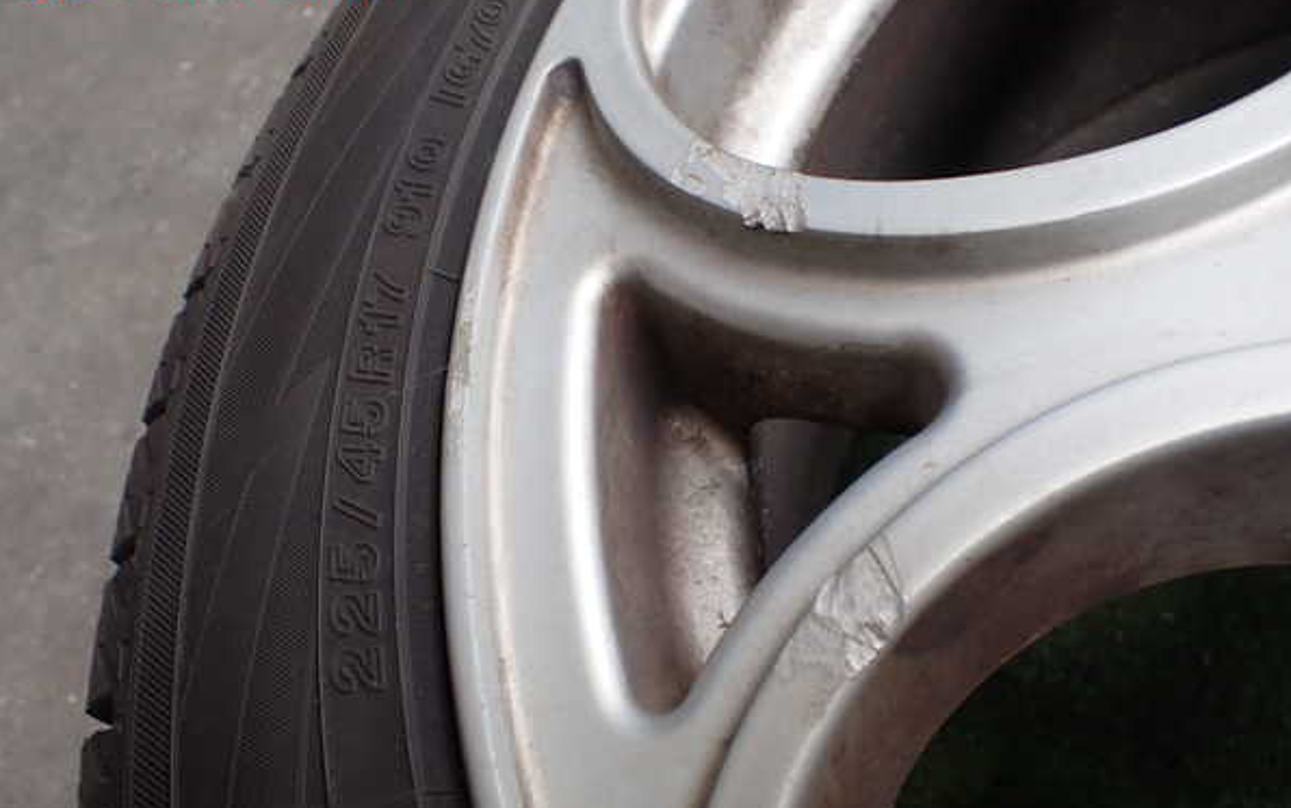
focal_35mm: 32
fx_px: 1126
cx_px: 646
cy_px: 442
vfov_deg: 39.4
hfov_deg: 59.6
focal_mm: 5.4
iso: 125
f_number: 2.3
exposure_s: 1/125
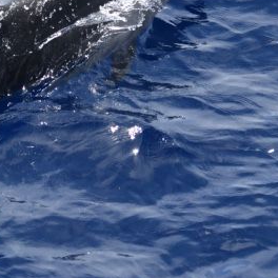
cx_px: 204
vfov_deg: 4.9
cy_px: 33
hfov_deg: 4.9
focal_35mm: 360
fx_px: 3271
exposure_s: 1/8000
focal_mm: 140
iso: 1100
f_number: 5
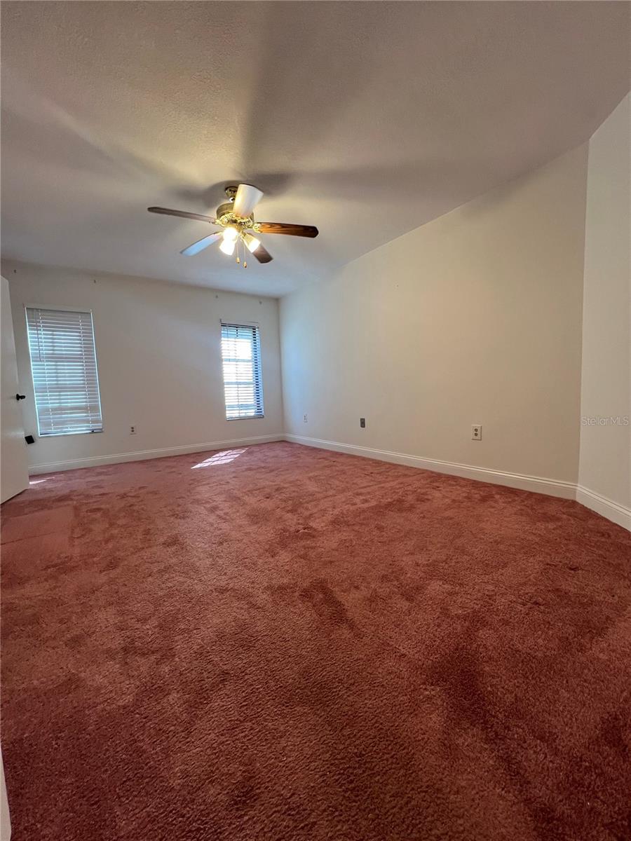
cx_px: 316
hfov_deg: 89.9
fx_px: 316
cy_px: 420
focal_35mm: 13
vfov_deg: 106.2
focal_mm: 1.57
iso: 125
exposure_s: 1/120
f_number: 1.8
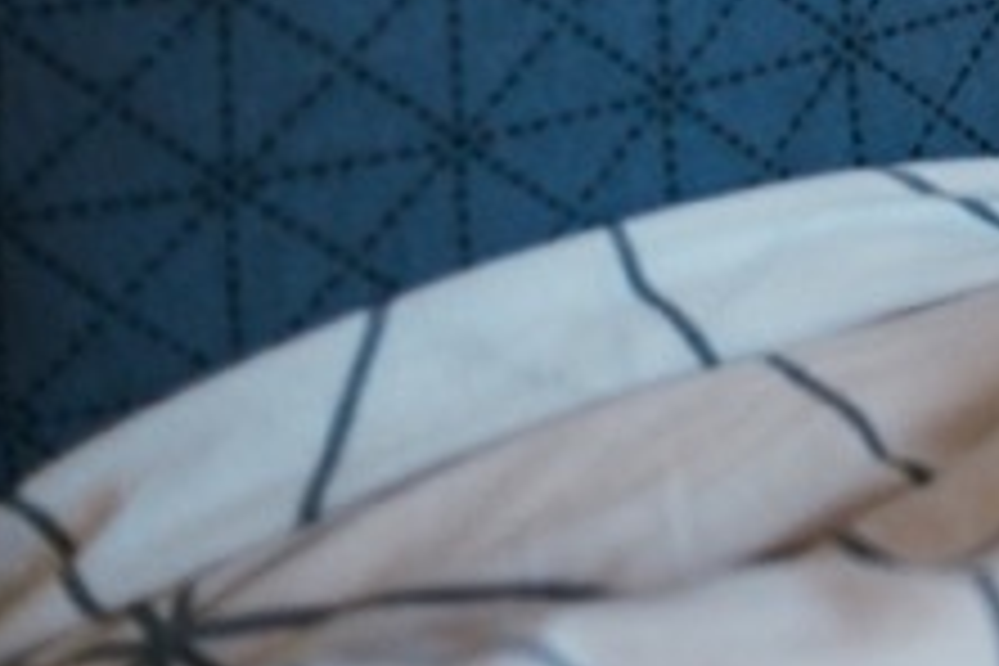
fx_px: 5244
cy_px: -1044
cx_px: 2673
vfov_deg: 6.8
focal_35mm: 189
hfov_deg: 9.3
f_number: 2.2
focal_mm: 35
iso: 800
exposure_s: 1/80
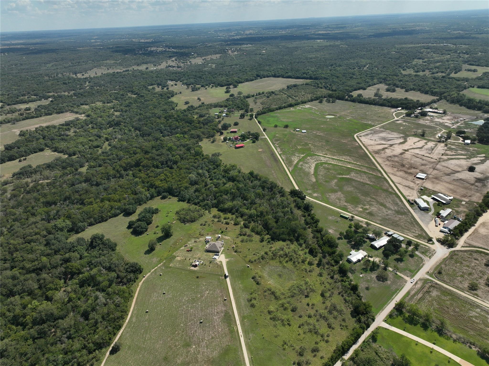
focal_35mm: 24
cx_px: 244
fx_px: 339
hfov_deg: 71.6
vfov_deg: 56.8
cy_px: 183
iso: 140
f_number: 2.8
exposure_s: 1/3200
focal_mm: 12.29
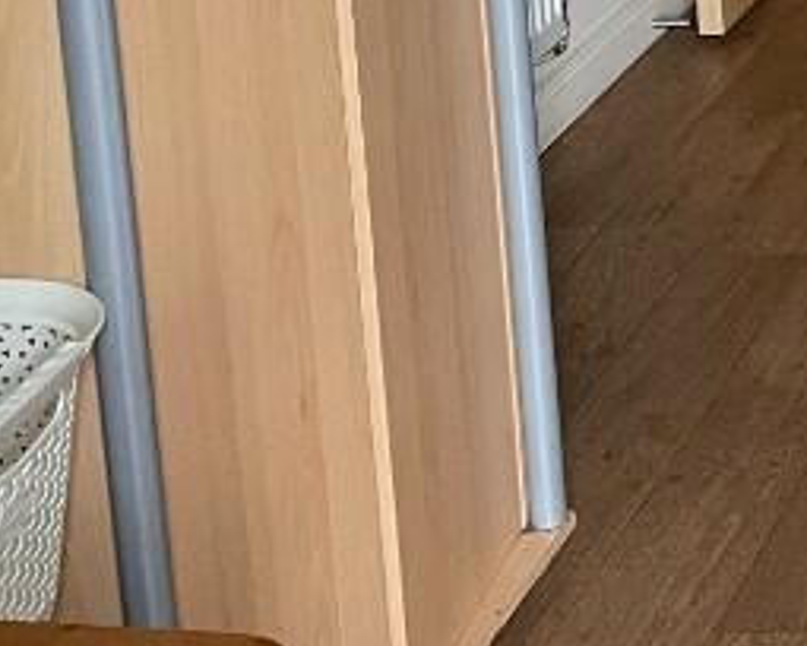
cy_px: -513
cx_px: 1310
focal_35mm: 102
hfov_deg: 16.6
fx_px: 2436
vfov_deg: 13.5
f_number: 1.6
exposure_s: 1/60
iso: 200
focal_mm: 4.2
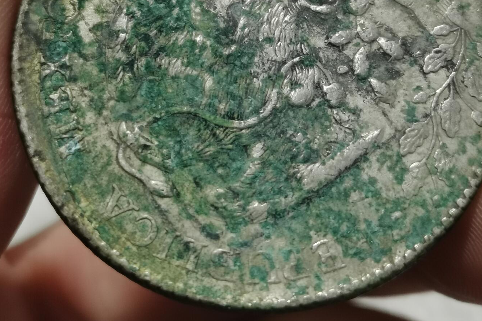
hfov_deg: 23.4
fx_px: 1165
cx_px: 242
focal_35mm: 87
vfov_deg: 15.5
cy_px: 26
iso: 100
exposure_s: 1/100
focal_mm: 5.58
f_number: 1.8
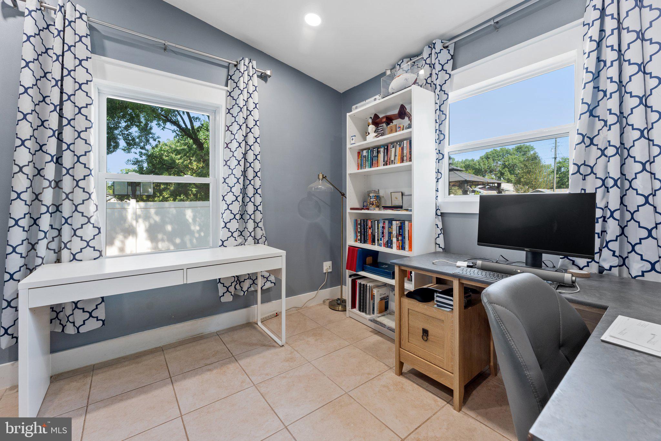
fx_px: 257
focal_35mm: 14
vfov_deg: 81.2
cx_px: 330
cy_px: 220
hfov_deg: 104.3
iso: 500
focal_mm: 14
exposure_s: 1/5
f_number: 8
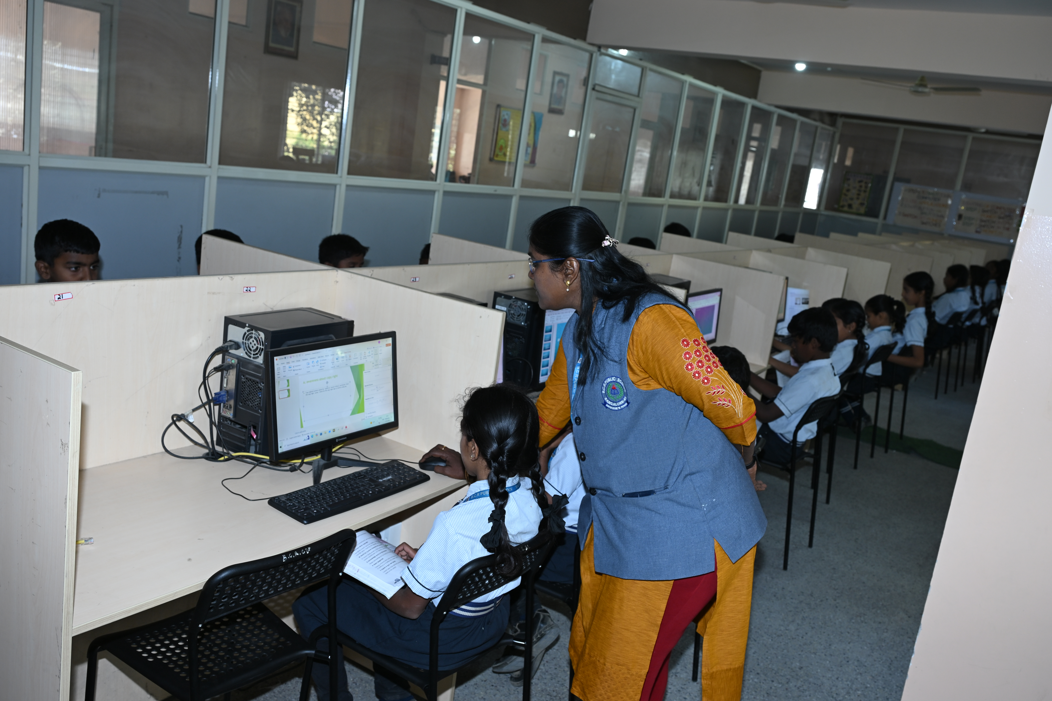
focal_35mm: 33
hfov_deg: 57.2
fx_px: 964
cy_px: 350
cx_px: 526
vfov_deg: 40.0
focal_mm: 33
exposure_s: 1/25
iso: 320
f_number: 6.3
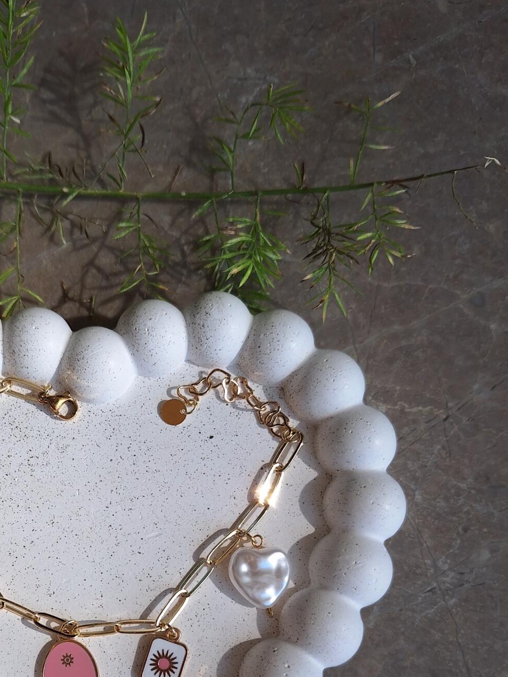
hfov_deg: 38.8
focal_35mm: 36
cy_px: 509
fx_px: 704
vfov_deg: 49.3
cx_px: 135
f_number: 1.8
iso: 40
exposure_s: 1/667
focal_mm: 5.54
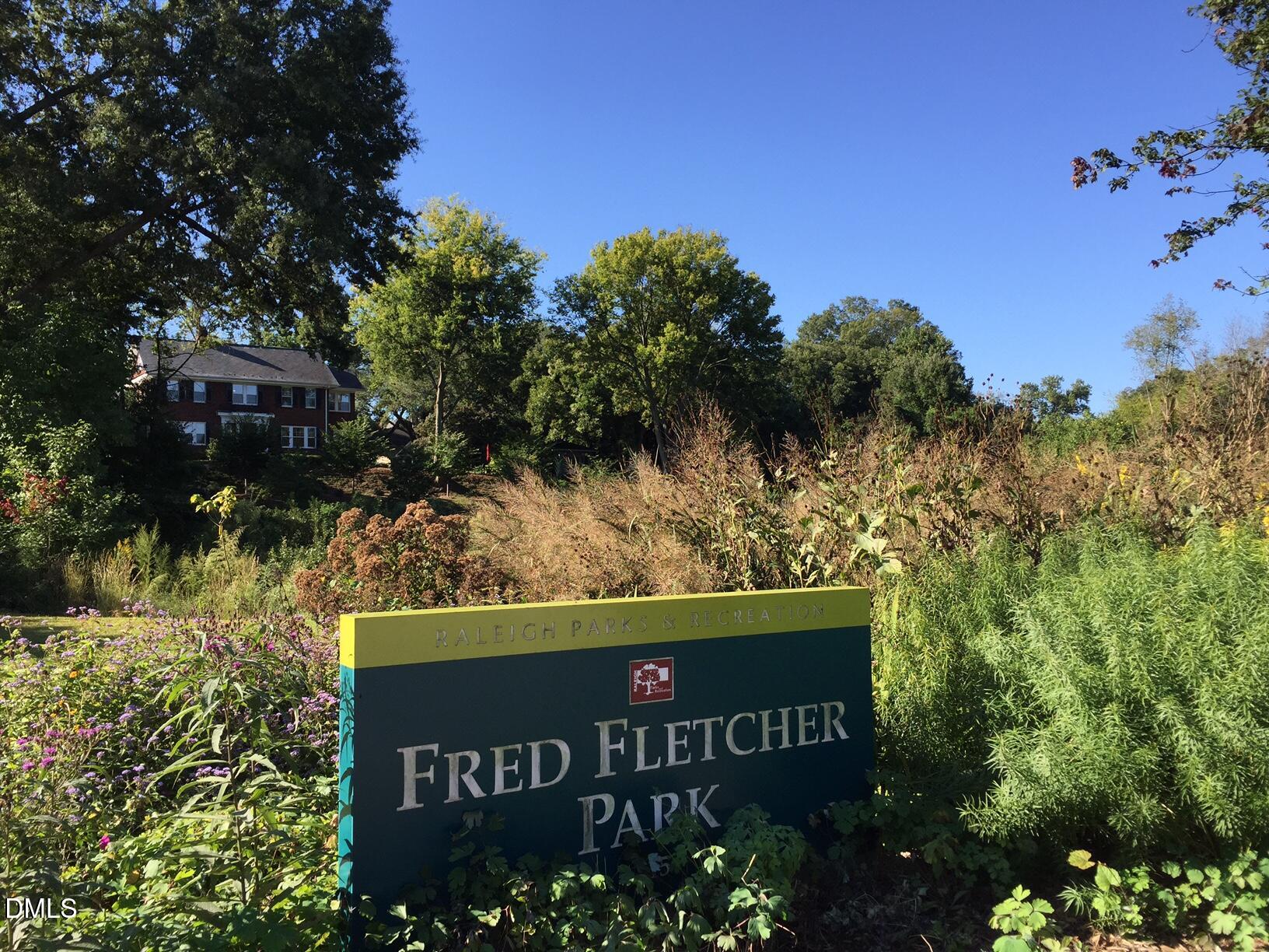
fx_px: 1063
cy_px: 476
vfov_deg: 48.2
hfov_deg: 61.7
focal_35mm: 29
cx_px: 634
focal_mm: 4.15
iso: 32
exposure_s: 1/942
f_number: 2.2
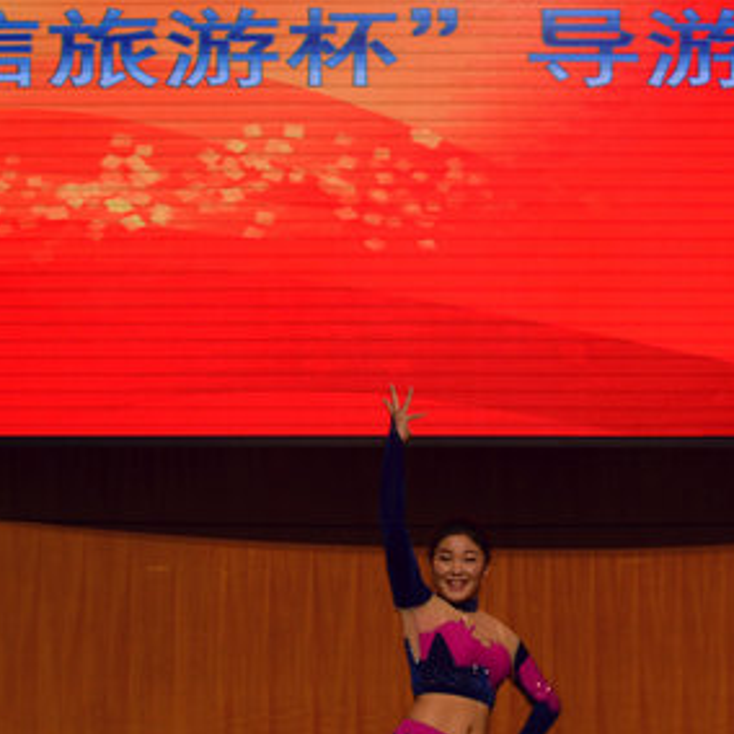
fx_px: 1804
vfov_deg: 23.0
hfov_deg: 22.9
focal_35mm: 75
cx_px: 476
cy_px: 450
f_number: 5.6
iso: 220
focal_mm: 21
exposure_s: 1/125
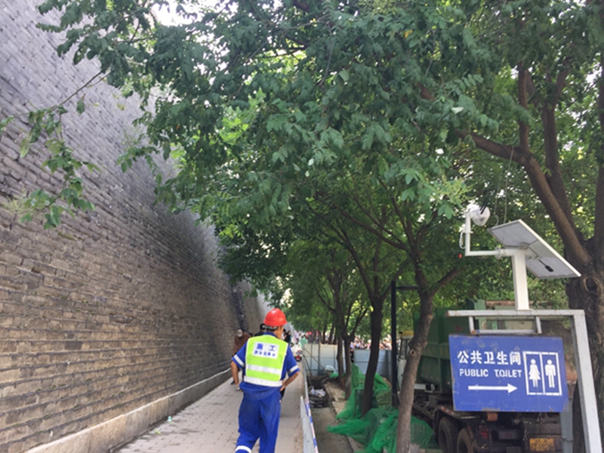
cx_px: 302
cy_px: 226
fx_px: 506
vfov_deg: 48.2
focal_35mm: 29
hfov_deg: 61.7
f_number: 2.2
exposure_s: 1/50
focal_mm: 4.15
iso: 40
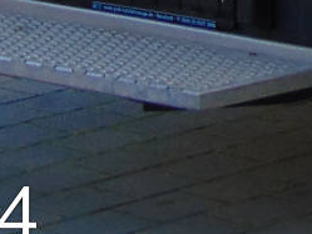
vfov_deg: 4.4
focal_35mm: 321
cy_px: -474
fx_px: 2895
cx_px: 737
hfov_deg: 5.9
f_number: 3.5
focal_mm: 9
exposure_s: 1/125
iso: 80
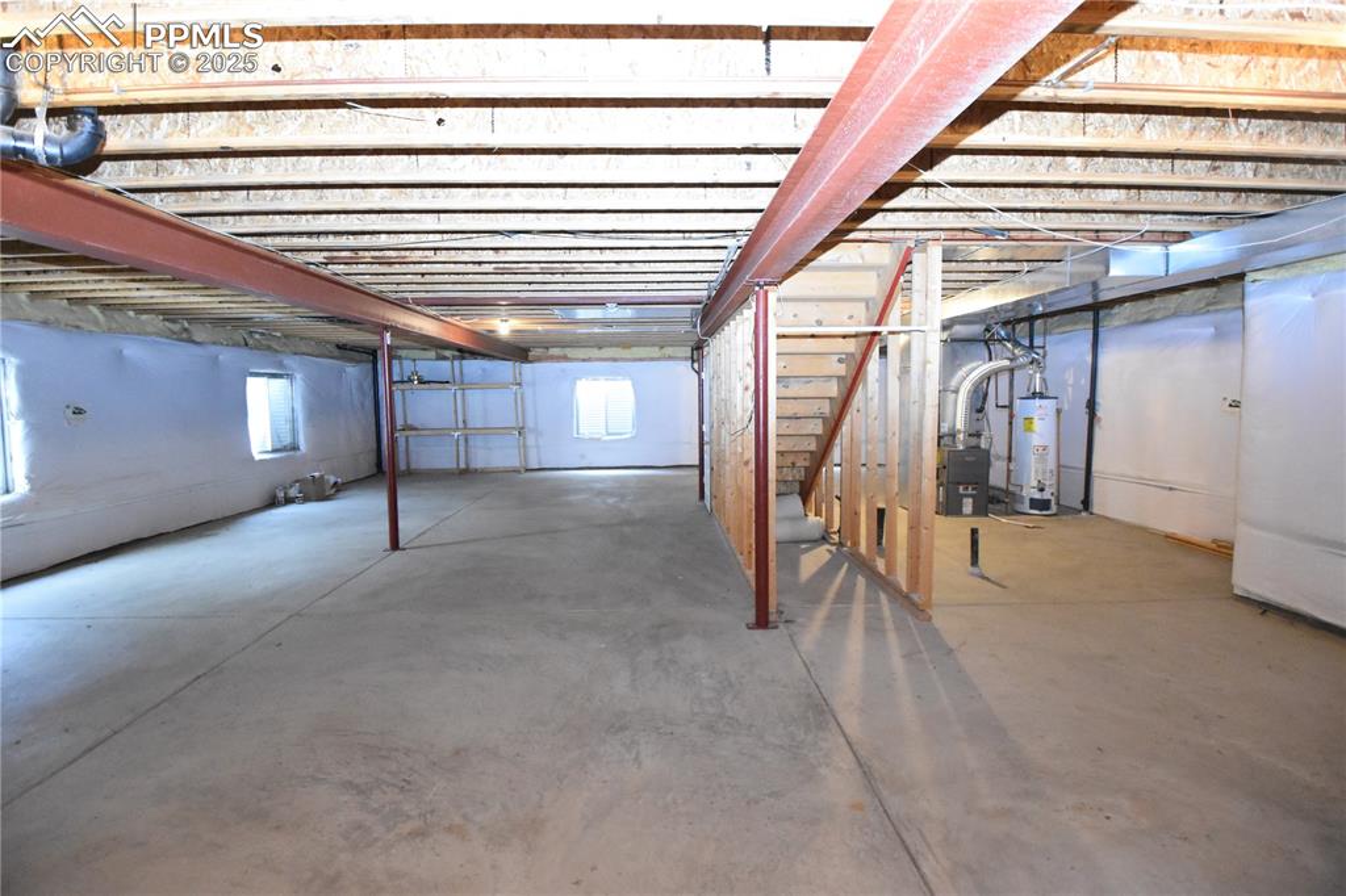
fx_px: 561
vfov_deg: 77.3
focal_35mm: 15
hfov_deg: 100.4
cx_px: 673
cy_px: 448
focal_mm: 10
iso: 6400
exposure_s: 1/125
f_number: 3.5
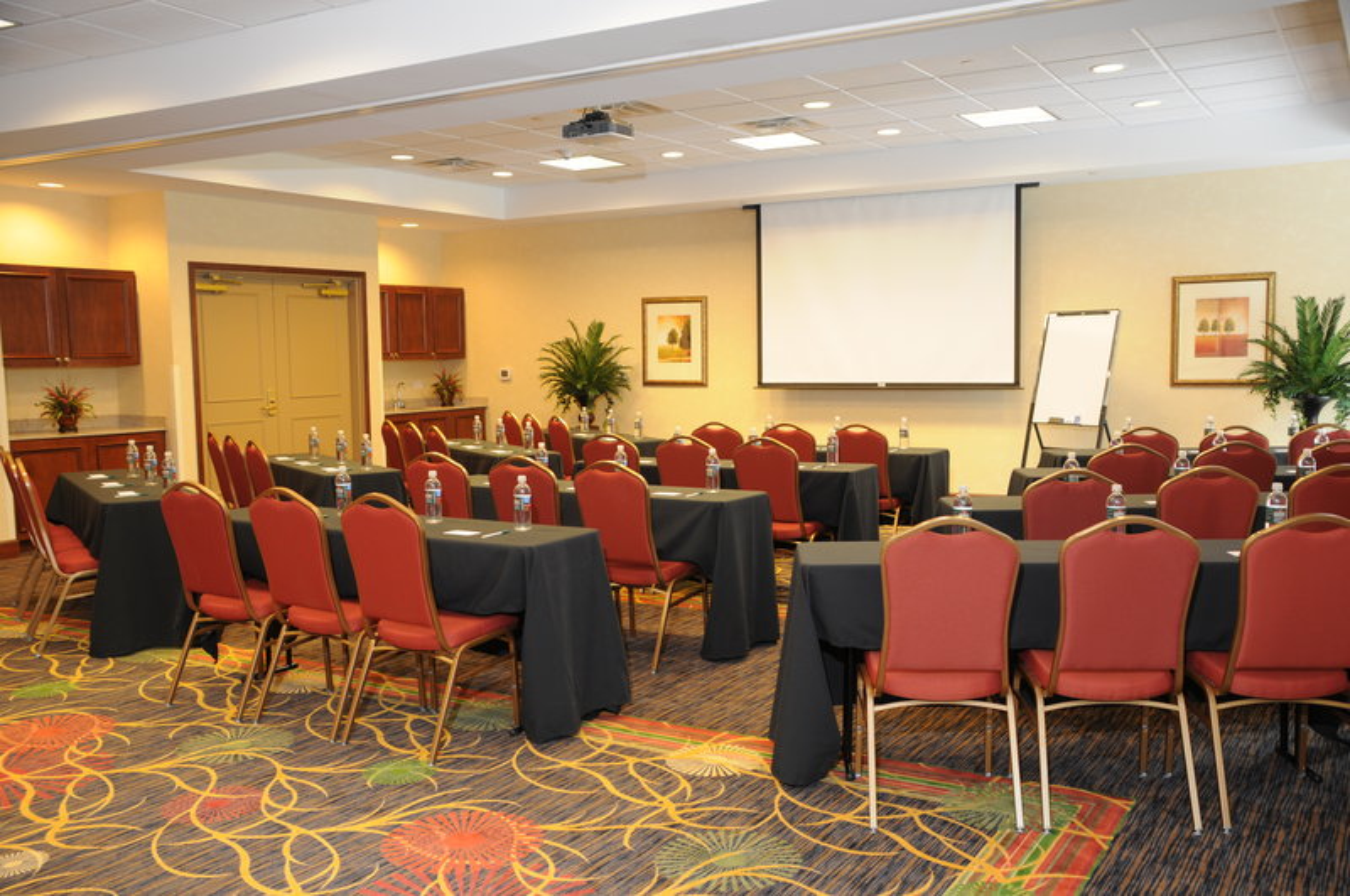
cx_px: 675
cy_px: 448
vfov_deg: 39.9
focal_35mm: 33
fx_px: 1236
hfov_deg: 57.3
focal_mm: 22
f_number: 3.8
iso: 250
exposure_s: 1/13
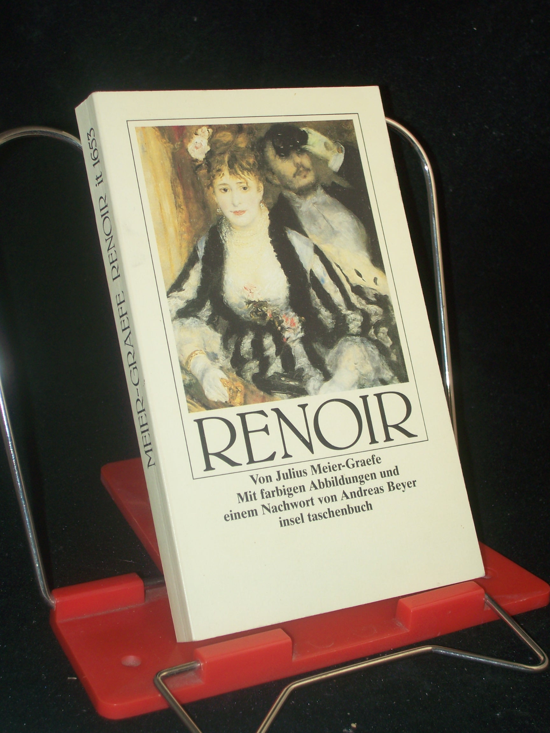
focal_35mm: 66
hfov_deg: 22.3
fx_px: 1398
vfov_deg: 29.4
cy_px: 366
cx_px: 275
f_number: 3.6
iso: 80
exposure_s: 1/80
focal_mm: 11
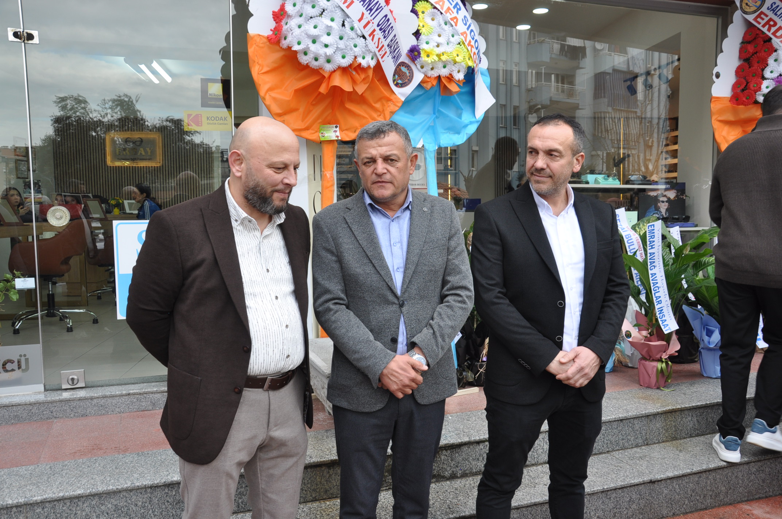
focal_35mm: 33
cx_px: 391
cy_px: 260
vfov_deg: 39.9
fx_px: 716
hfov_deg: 57.3
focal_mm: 22
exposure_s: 1/50
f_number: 7.1
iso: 200
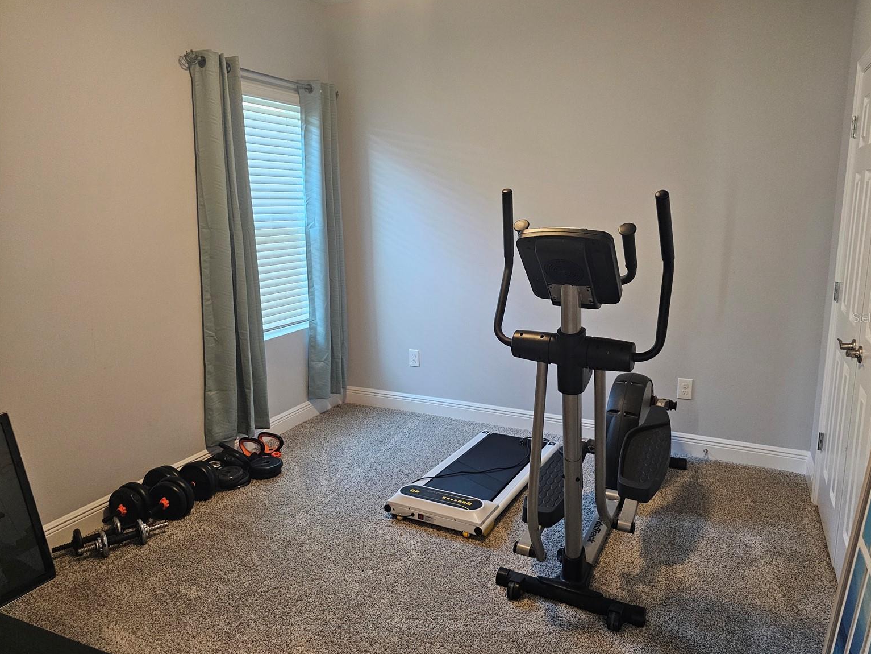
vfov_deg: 56.8
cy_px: 317
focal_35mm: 24
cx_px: 452
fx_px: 604
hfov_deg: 71.6
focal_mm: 6.3
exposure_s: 1/120
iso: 800
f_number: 1.7
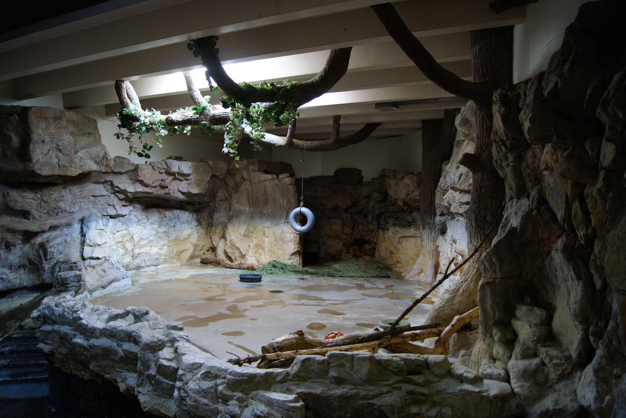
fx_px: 470
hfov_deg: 67.4
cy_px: 209
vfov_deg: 47.9
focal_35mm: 27
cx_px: 313
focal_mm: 18
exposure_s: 1/30
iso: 400
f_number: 3.5
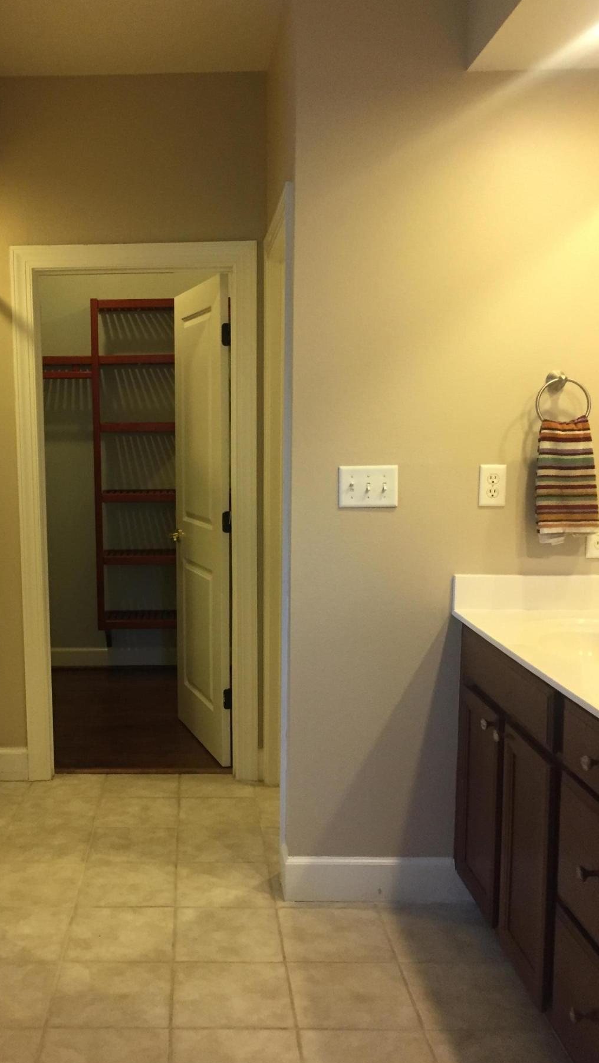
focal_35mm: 35
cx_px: 164
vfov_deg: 56.6
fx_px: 988
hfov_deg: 33.2
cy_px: 548
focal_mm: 4.15
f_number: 2.2
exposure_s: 1/30
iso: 125
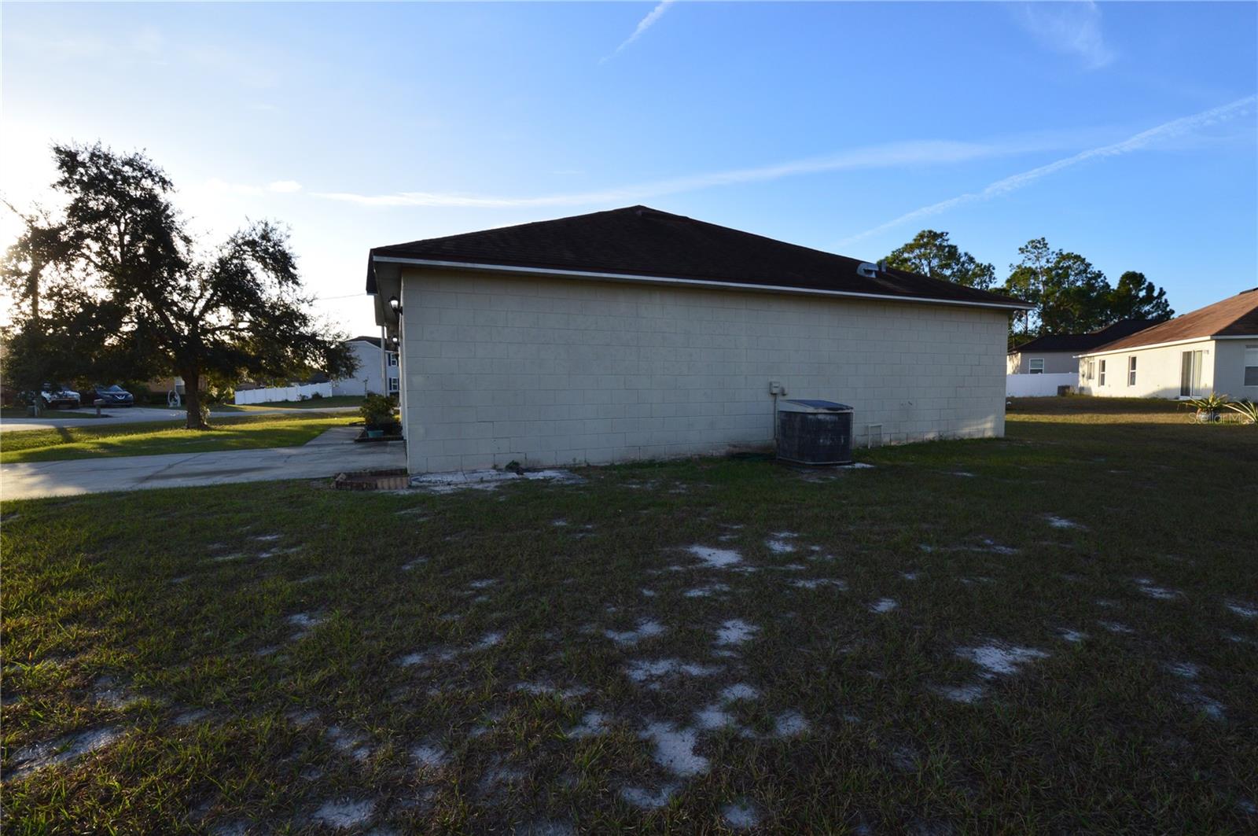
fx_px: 524
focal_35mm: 15
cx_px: 629
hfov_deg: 100.5
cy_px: 418
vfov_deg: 77.2
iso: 400
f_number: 10
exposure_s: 1/250
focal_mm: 10
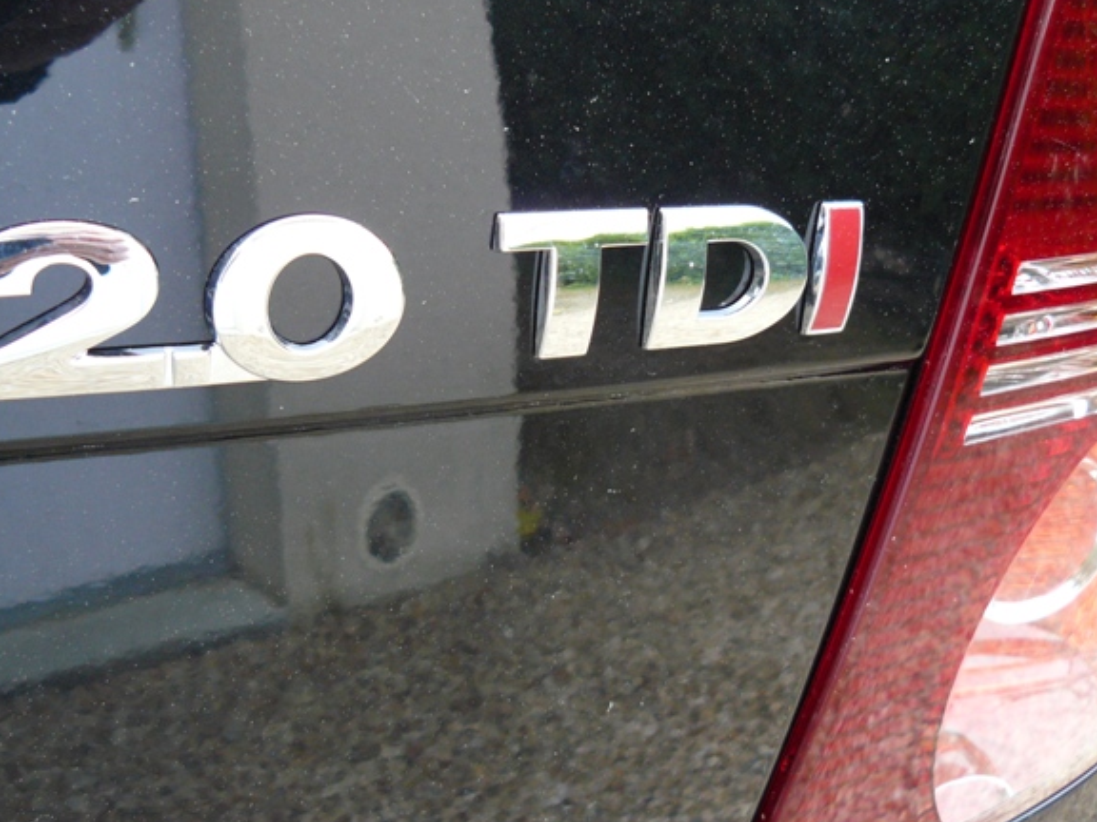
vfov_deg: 35.9
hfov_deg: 46.8
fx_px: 1268
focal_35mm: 40
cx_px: 507
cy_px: 375
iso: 200
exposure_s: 1/60
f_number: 2.8
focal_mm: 6
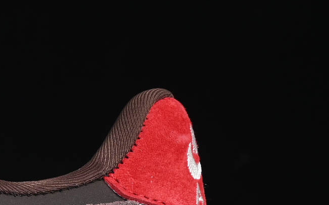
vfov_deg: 4.0
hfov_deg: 6.3
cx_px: -257
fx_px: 2923
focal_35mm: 326
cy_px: 201
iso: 160
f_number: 7.1
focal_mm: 50
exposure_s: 1/60
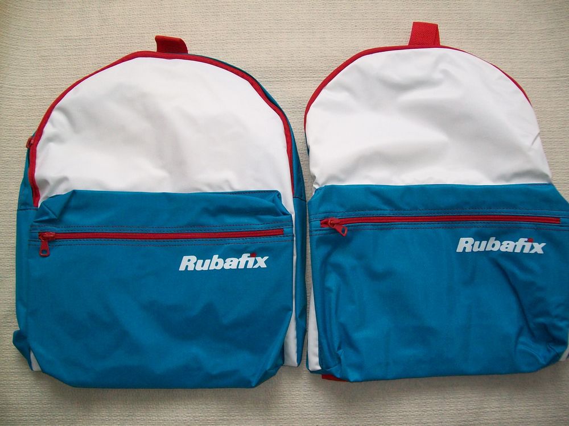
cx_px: 284
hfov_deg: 54.0
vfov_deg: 41.8
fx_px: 559
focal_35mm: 34
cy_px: 213
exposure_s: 1/80
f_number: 2.7
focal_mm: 6.1
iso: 160
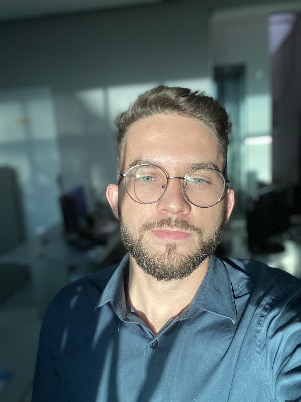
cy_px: 201
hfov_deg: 46.8
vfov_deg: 60.0
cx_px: 150
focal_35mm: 30
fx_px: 348
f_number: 2.2
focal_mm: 2.71
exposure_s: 1/60
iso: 160
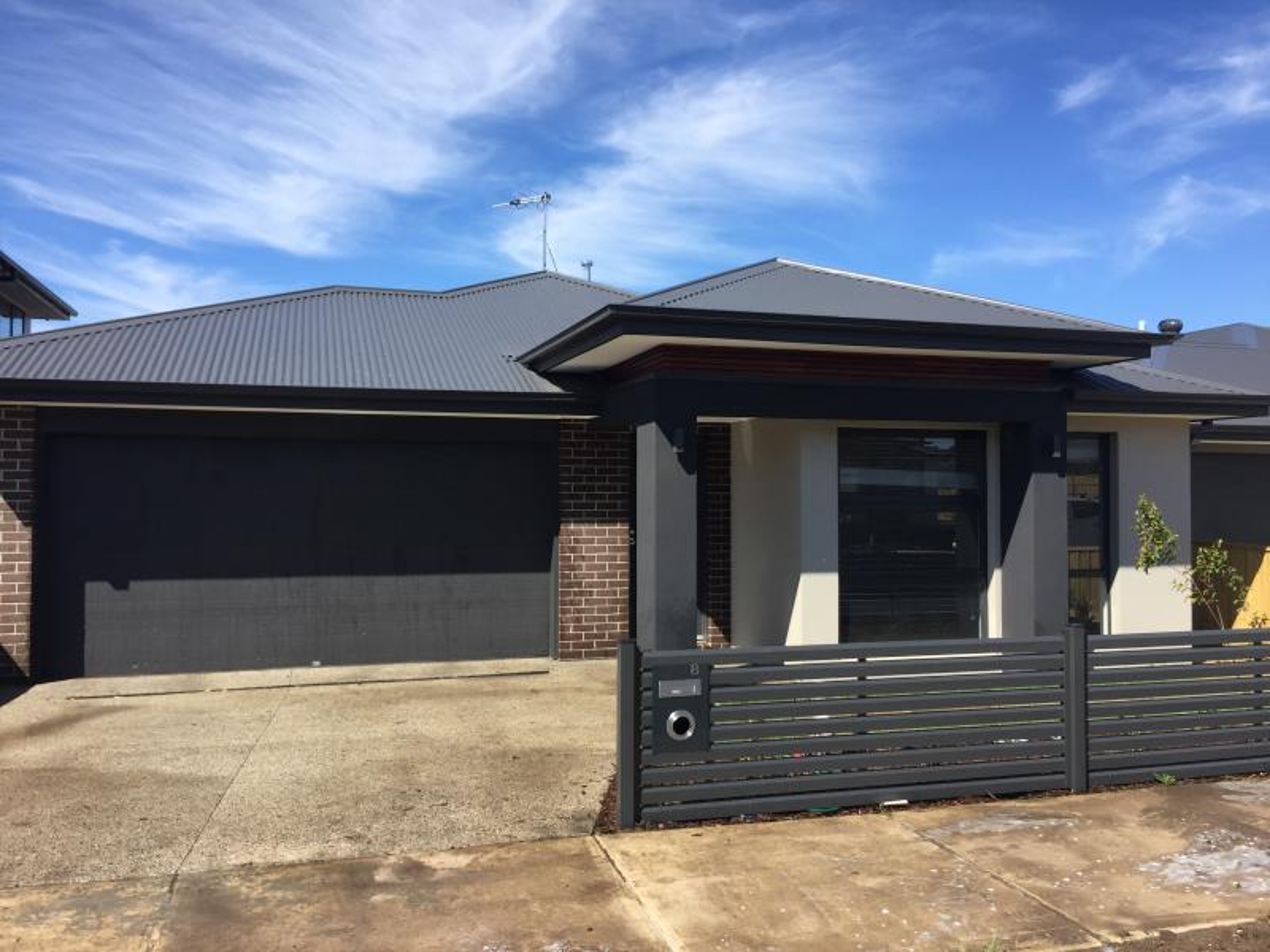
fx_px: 1064
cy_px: 476
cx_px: 635
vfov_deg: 48.2
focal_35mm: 29
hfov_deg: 61.7
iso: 32
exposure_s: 1/1464
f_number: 2.2
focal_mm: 4.15
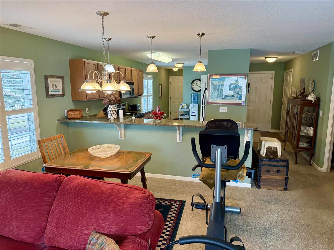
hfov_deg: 71.6
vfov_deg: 56.8
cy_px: 125
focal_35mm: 24
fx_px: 231
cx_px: 167
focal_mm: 6.76
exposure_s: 1/120
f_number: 1.78
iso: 200
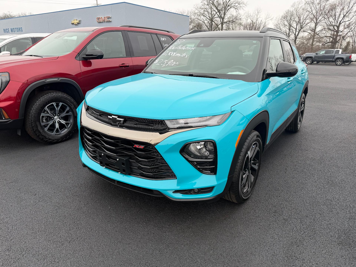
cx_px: 178
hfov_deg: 71.6
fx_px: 247
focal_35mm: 24
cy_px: 134
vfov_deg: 56.8
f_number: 1.78
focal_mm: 6.76
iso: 80
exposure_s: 1/387
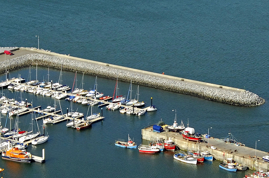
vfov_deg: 6.2
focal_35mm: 220
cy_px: 130
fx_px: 1639
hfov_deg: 9.4
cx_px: 116
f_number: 7.1
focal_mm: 45
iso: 400
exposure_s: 1/1000
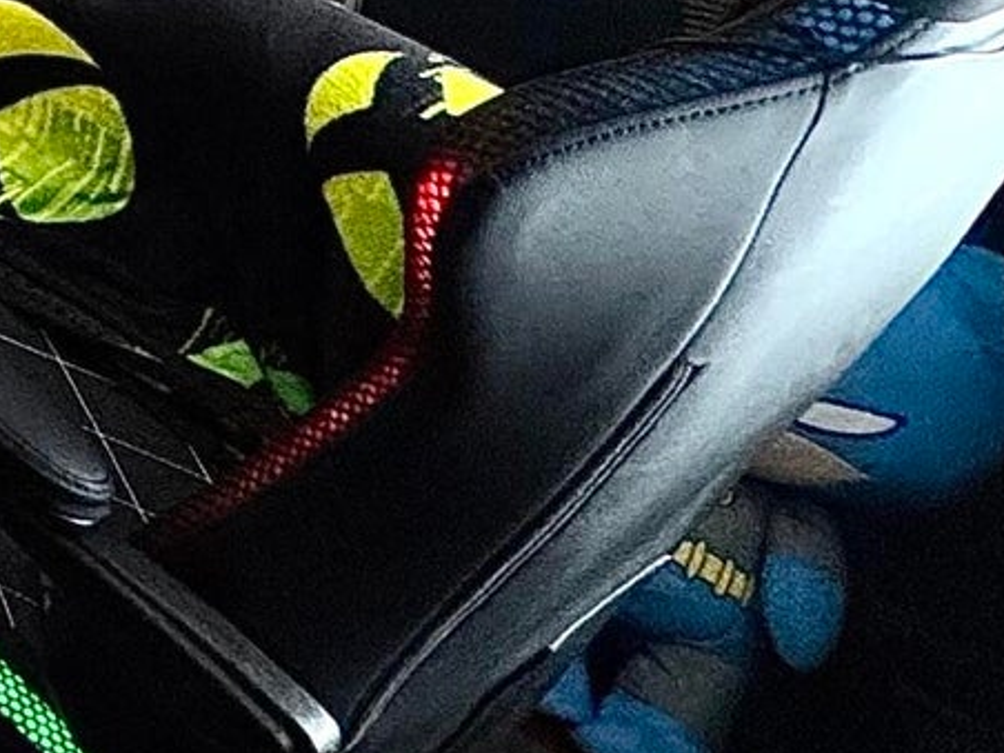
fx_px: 1914
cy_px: -817
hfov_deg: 16.6
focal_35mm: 66
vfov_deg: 16.2
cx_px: -1243
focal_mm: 2.22
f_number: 2.2
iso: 250
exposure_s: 1/120
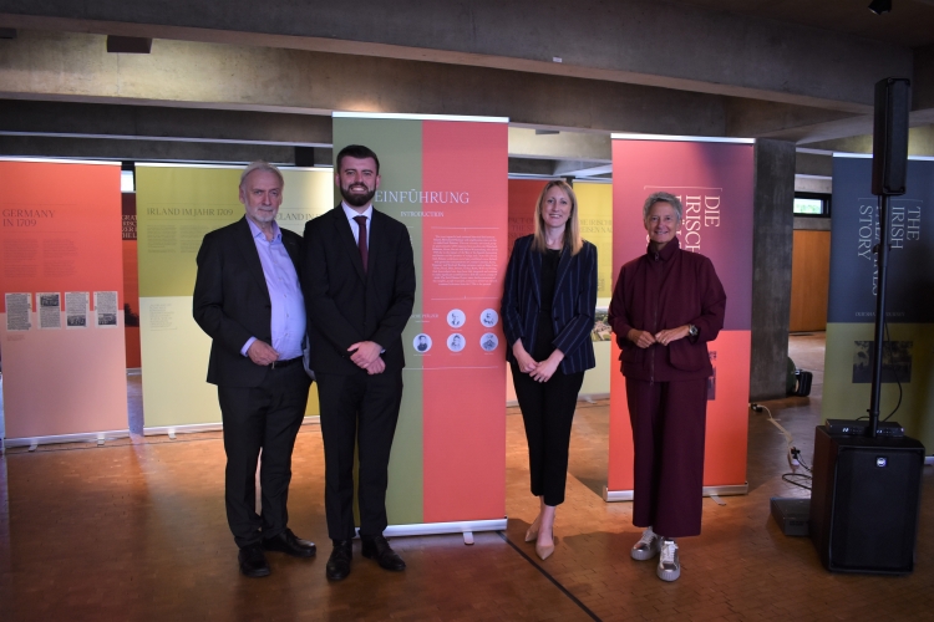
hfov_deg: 67.4
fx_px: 700
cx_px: 467
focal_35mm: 27
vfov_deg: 47.9
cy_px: 311
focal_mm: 18
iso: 1000
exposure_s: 1/60
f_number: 3.5
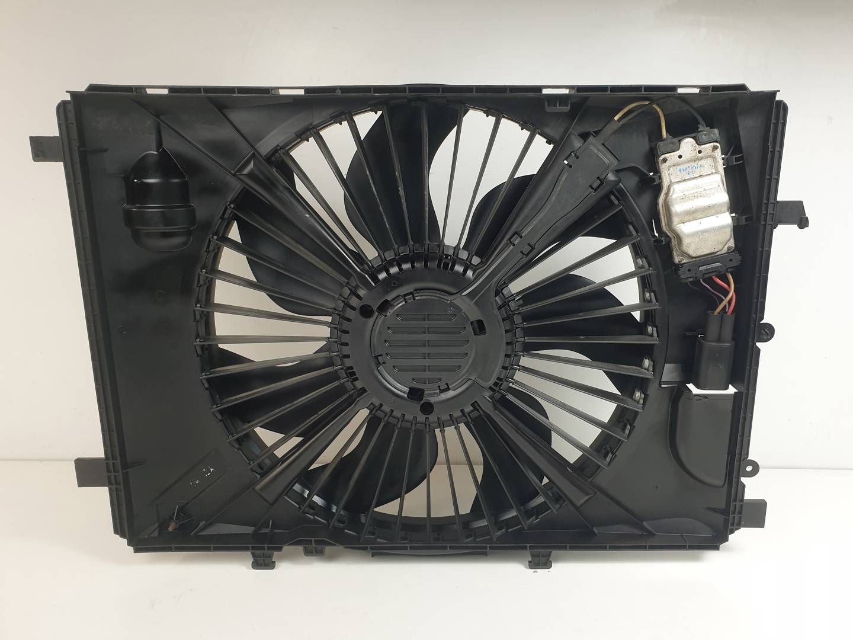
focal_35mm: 26
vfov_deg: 53.1
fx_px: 641
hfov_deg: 67.3
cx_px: 426
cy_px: 320
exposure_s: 1/100
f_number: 2.4
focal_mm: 4.3
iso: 80
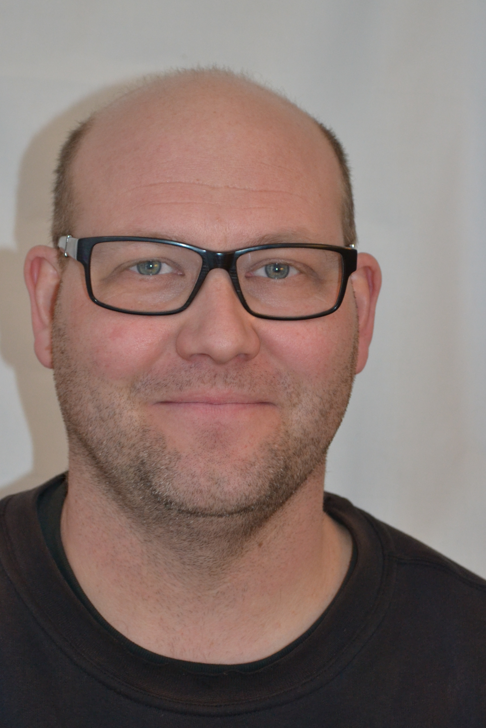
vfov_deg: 21.0
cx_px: 160
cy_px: 341
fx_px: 1964
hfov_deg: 14.1
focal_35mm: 97
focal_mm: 46
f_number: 5.3
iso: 800
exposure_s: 1/60
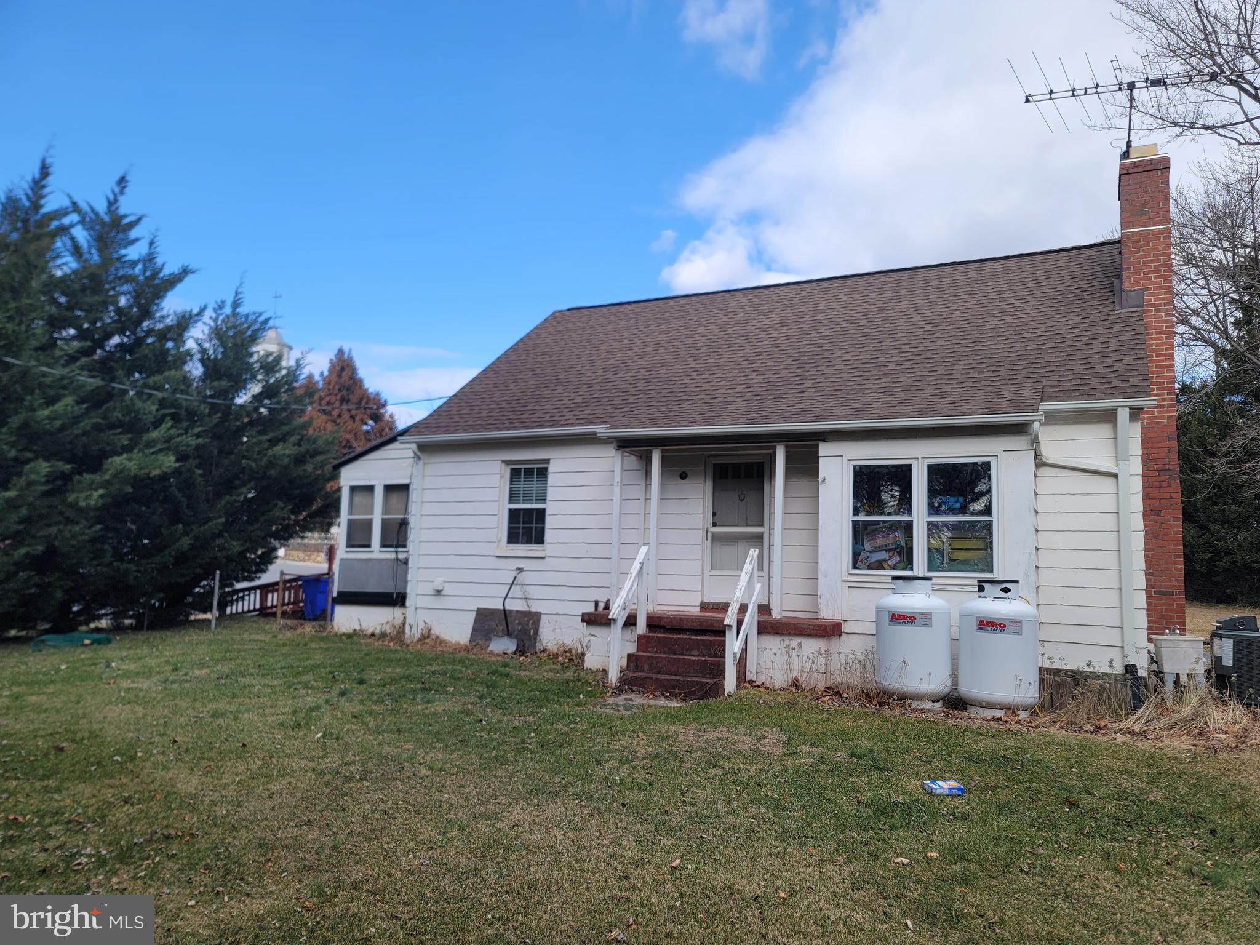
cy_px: 472
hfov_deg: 69.4
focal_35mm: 25
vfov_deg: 54.9
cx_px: 630
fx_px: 910
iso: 20
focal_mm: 7
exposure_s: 1/497
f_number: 1.8
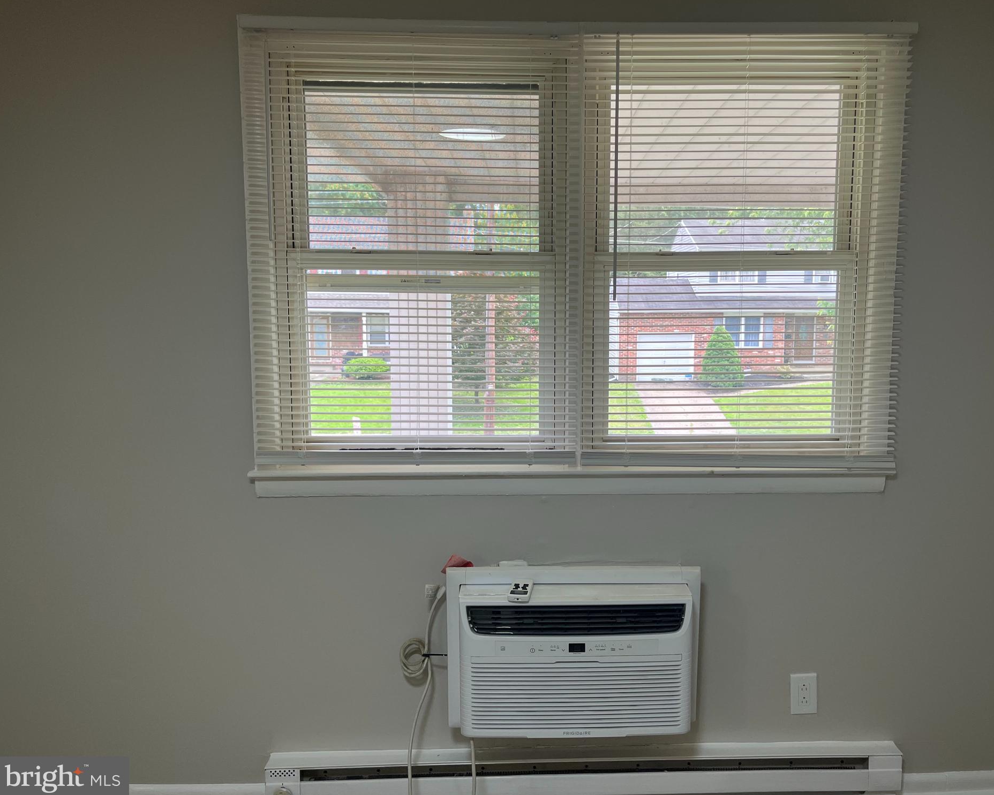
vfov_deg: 51.5
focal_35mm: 28
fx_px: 824
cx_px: 544
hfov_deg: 62.1
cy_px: 389
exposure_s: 1/124
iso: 32
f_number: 1.6
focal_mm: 5.1
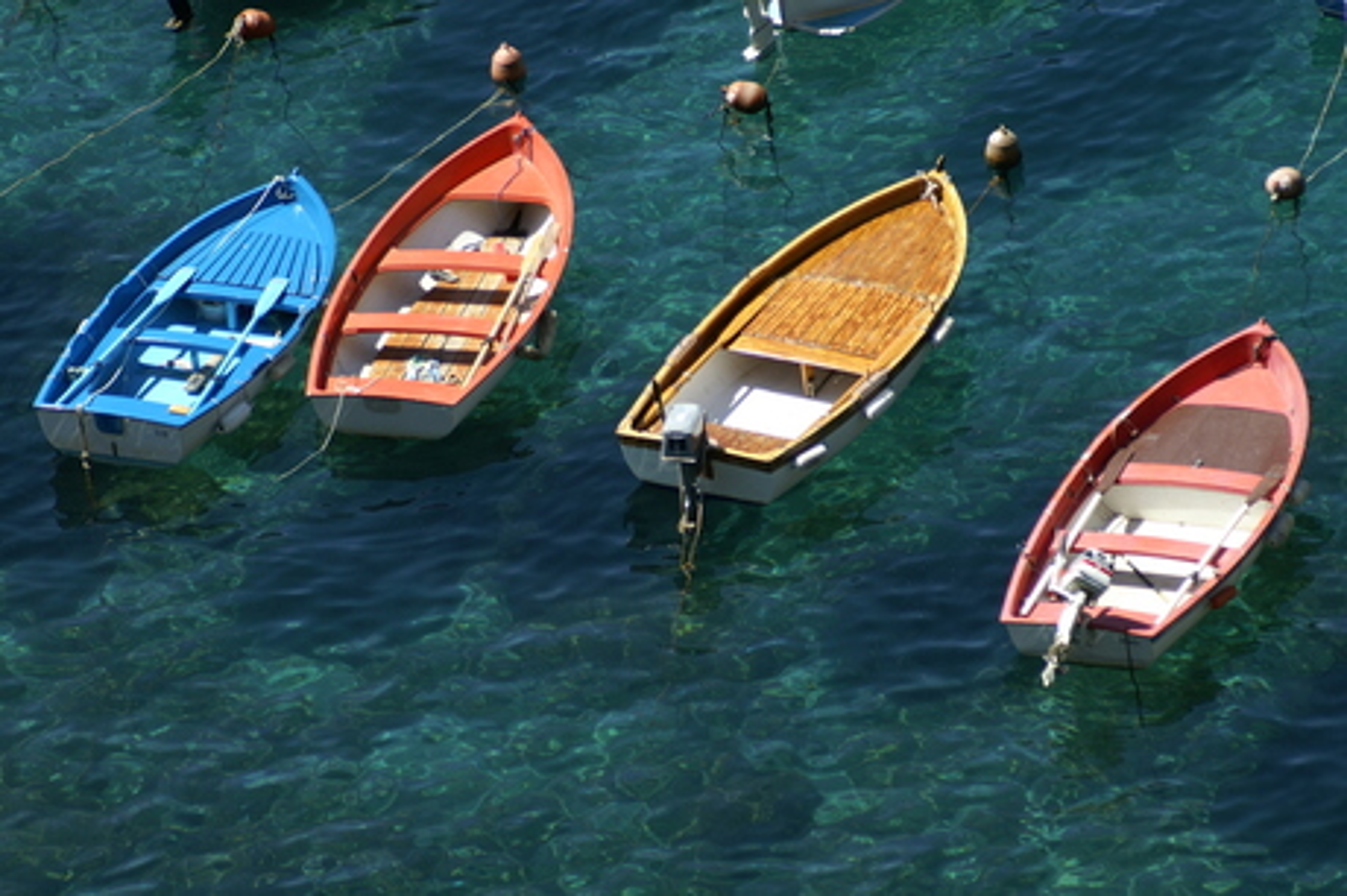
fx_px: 10095
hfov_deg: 7.6
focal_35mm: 270
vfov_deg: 5.1
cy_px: 448
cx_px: 674
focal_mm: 180
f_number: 6.3
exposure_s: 1/500
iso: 100
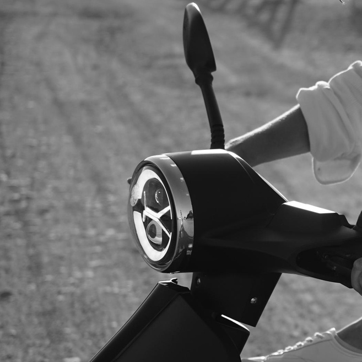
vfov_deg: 15.0
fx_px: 1372
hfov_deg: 13.9
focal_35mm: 116
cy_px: 188
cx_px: 584
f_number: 2.8
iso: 100
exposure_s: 1/1250
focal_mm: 35
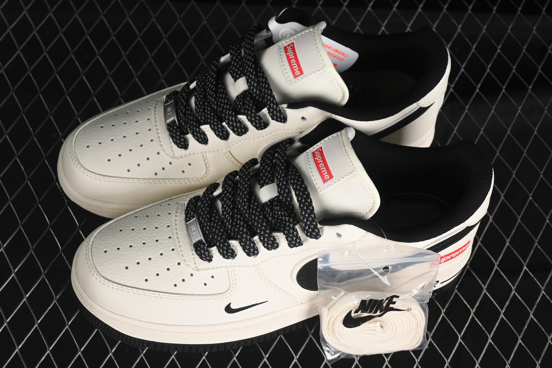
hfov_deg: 27.0
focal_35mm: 75
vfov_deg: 18.2
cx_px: 276
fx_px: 1150
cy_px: 184
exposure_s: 1/80
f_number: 7.1
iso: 160
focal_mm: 50
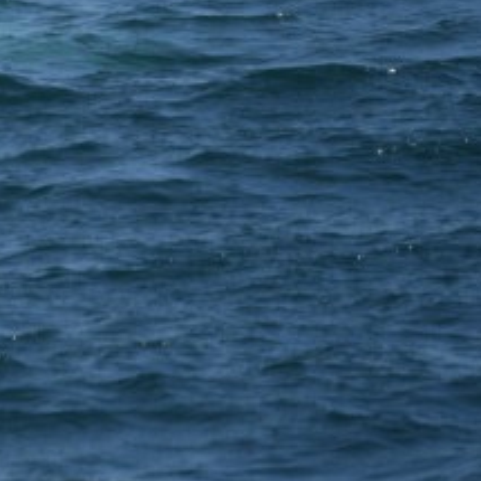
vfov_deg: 1.6
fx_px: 17609
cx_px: -624
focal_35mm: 1120
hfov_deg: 1.6
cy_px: -248
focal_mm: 175
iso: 200
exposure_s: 1/1600
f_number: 5.6
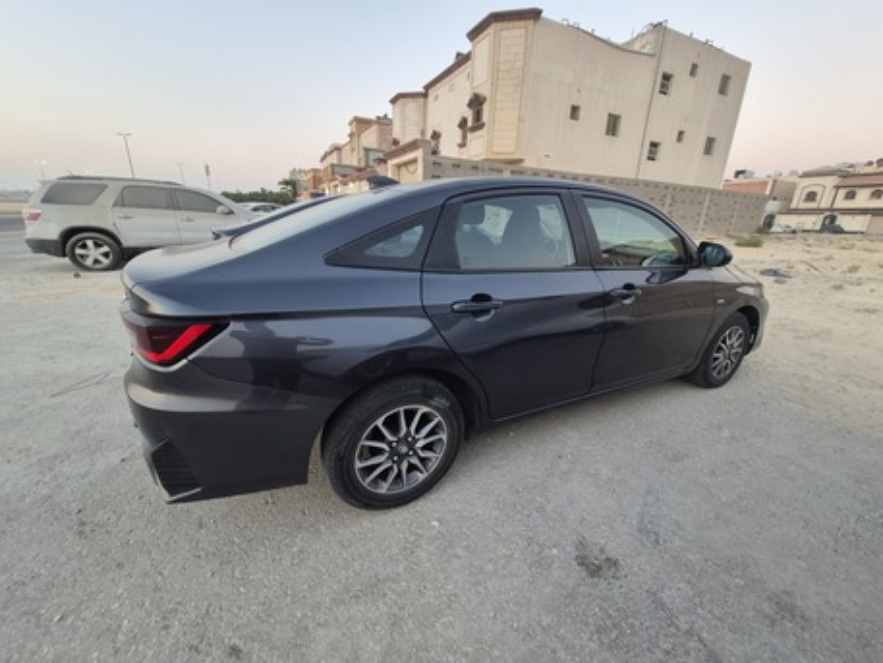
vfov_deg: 89.9
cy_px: 332
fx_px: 332
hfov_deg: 106.2
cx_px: 442
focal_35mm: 13
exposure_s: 1/60
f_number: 2.2
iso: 125
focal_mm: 1.74
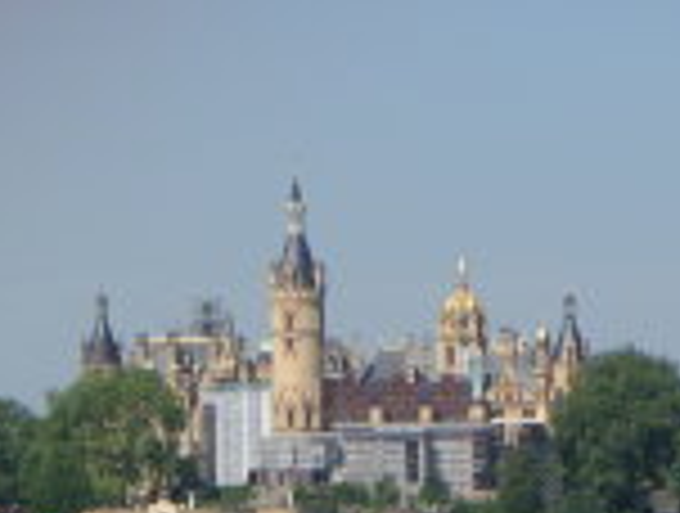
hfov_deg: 6.9
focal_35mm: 288
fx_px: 5671
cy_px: 418
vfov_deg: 5.2
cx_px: 311
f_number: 3.6
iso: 50
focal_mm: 16.8
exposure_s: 1/750
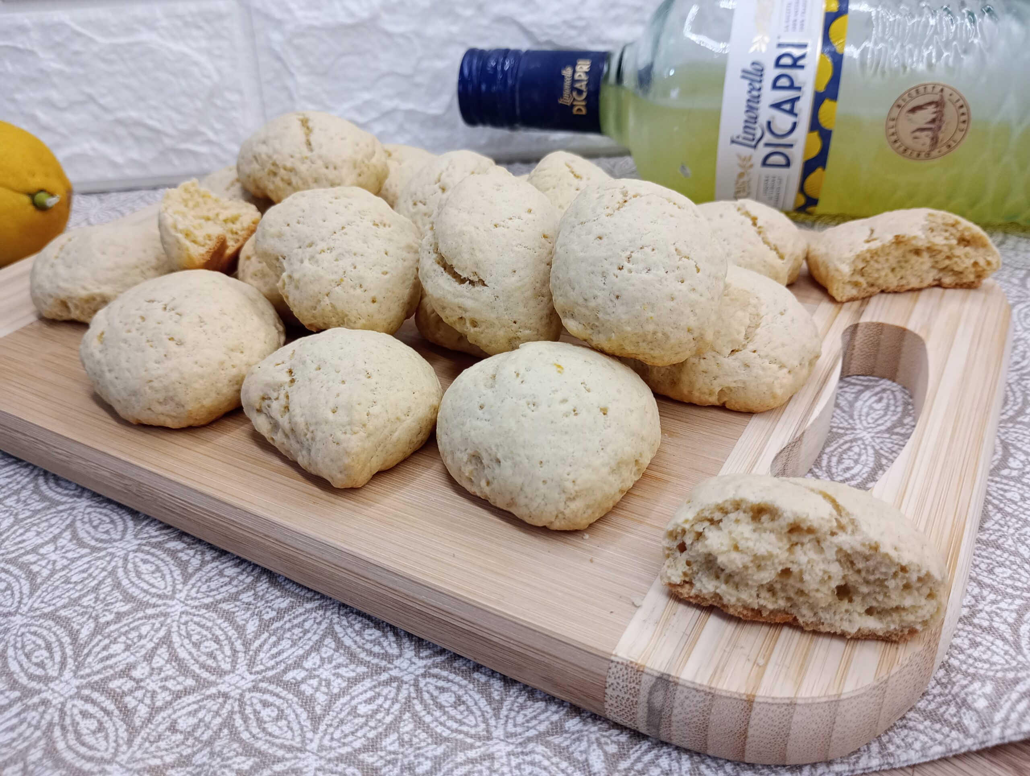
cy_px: 388
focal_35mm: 28
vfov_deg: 49.9
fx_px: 834
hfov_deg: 63.4
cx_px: 515
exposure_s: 1/50
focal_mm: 4.27
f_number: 1.8
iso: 457
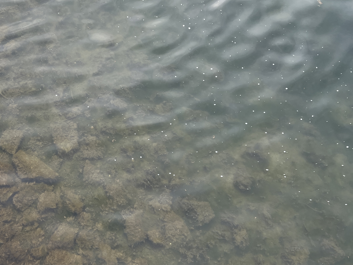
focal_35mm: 44
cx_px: 64
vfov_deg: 32.8
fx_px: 449
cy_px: 117
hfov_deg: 40.9
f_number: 1.5
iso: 50
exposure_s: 1/932
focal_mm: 5.7
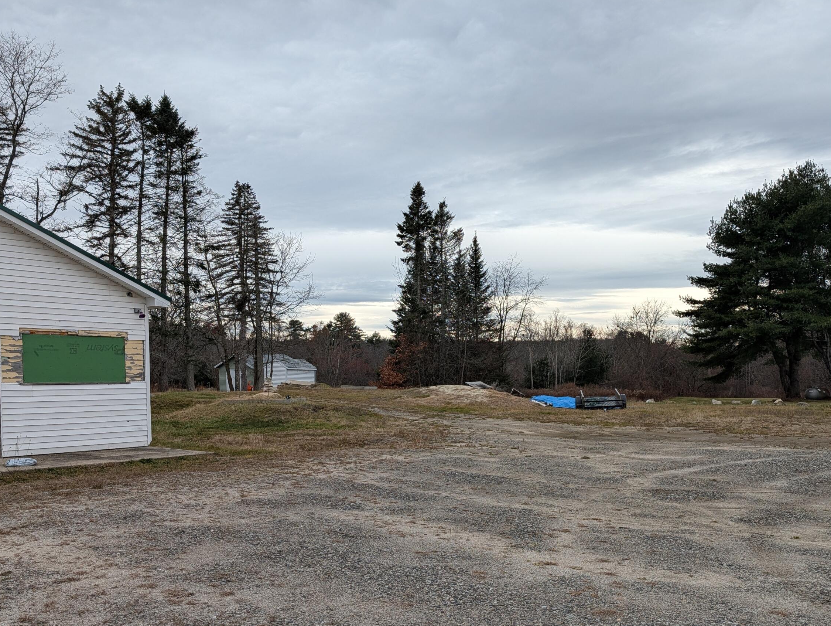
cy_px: 414
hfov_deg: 56.7
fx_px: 769
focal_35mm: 32
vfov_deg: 43.7
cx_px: 408
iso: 19
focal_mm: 6.9
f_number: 1.68
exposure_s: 1/431
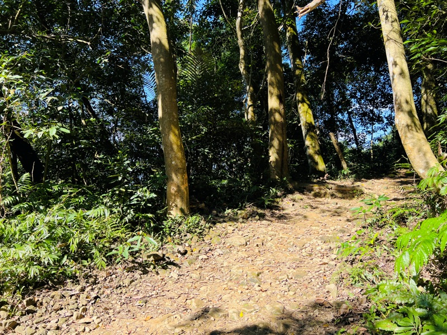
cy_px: 168
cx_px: 224
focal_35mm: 26
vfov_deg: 53.1
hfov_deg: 67.3
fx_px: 336
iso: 50
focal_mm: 5.7
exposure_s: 1/949
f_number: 1.5
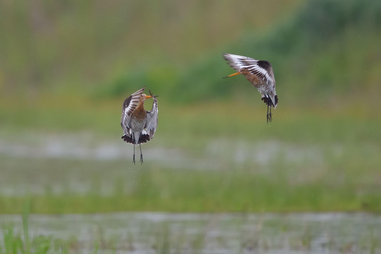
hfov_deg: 2.4
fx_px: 8995
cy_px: 127
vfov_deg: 1.6
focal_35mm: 850
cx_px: 190
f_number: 5.6
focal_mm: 850
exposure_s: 1/2000
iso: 2000
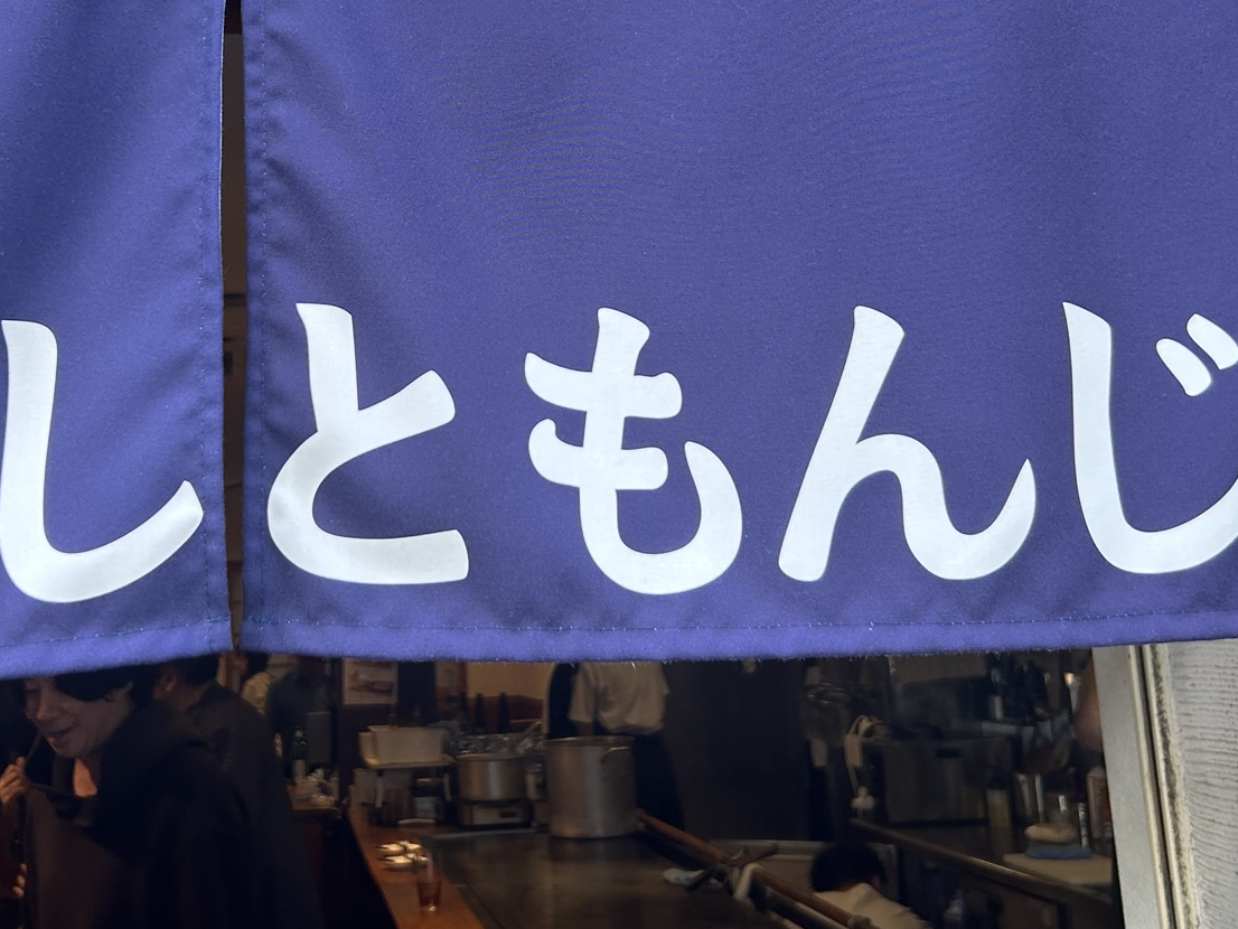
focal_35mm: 47
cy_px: 179
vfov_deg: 30.1
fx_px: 1681
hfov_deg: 40.2
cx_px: 480
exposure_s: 1/167
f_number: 1.5
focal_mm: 5.7
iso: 50
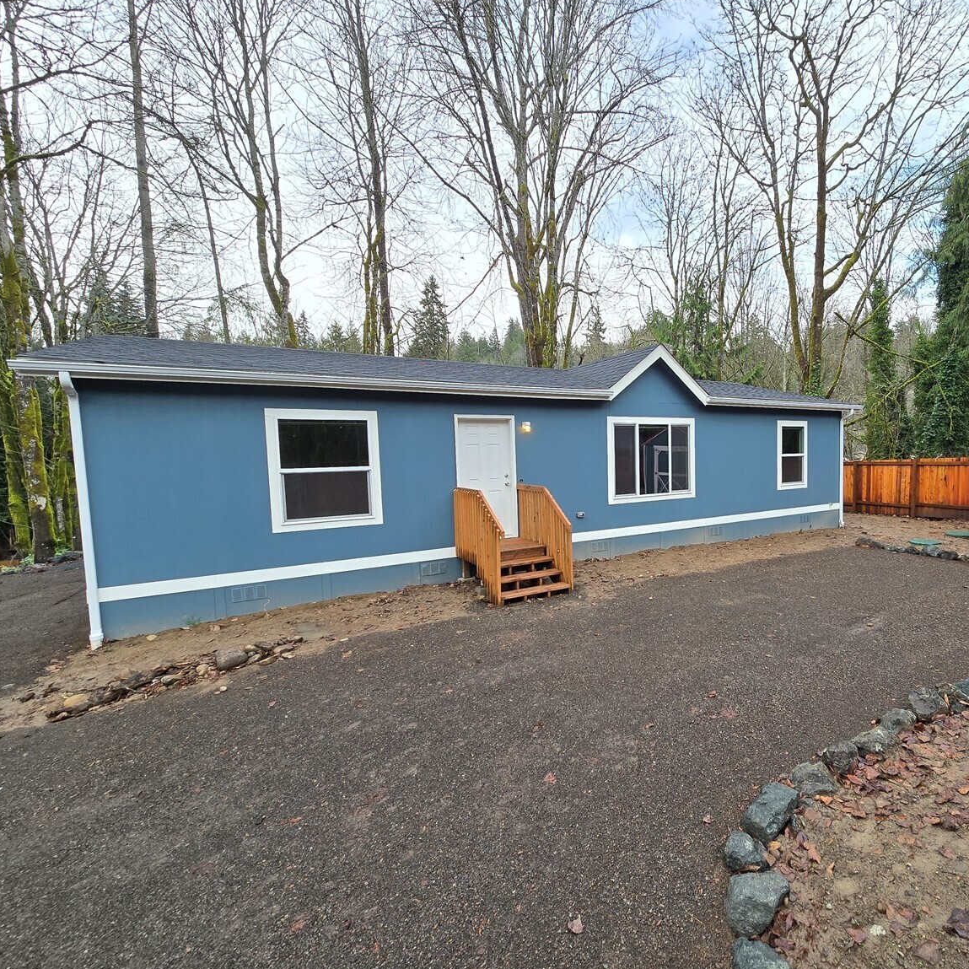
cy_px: 482
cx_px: 645
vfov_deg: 87.4
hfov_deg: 84.4
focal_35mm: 16
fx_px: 507
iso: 50
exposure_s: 1/247
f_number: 2.2
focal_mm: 2.2
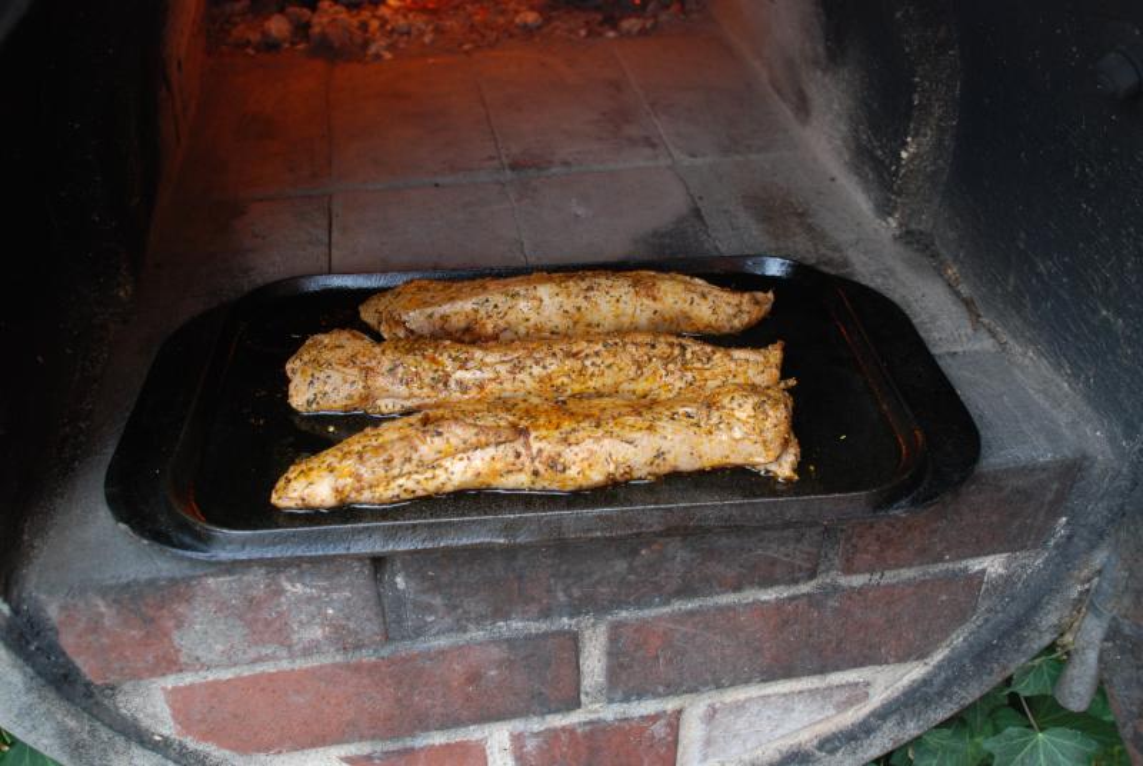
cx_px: 572
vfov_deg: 37.0
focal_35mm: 36
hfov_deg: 53.1
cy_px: 383
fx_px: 1145
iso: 400
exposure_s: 1/60
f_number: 4
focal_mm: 24
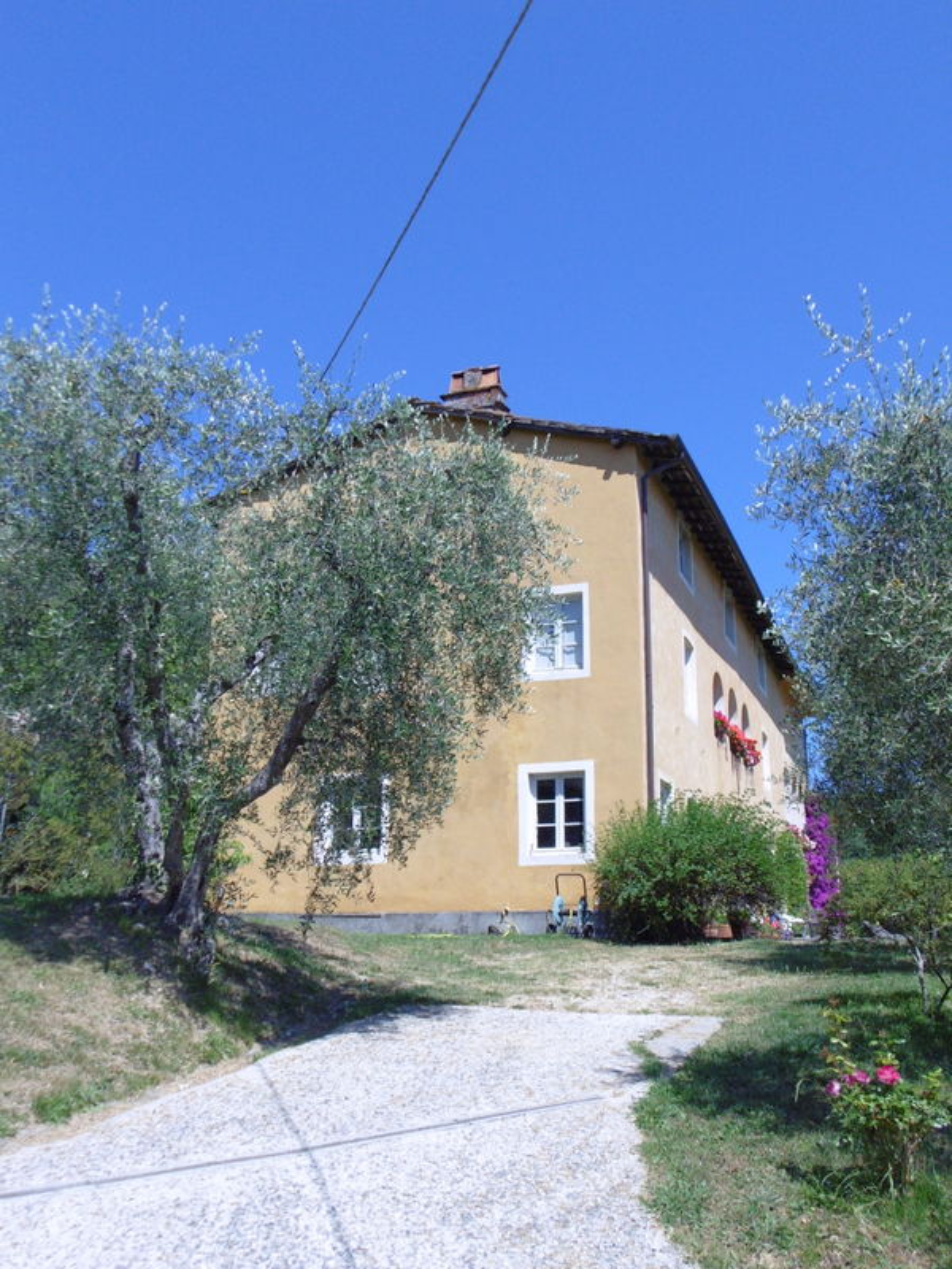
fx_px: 1283
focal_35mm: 35
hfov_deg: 40.7
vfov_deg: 52.6
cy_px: 634
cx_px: 476
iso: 100
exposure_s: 1/200
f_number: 9.9
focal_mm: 6.4
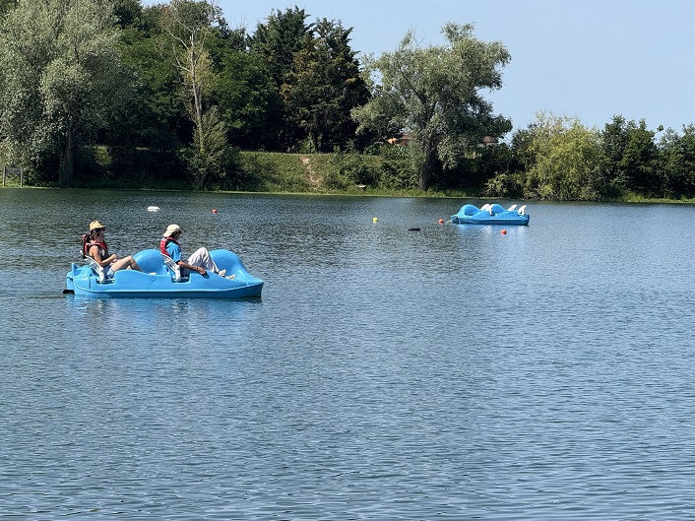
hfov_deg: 14.5
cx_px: 331
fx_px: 2730
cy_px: 278
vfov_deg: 10.9
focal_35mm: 136
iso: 50
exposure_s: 1/1271
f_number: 2.8
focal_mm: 15.66
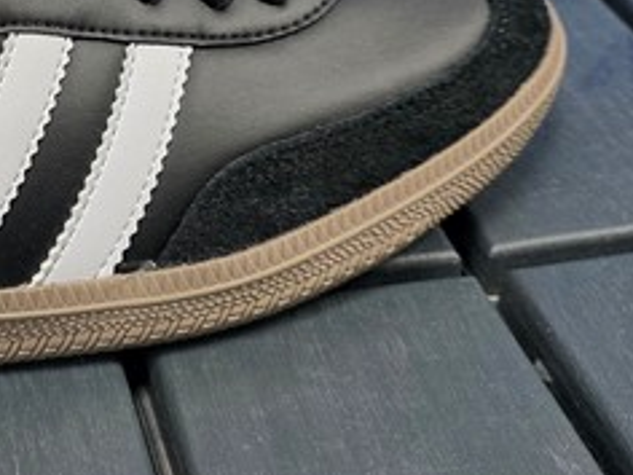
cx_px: -89
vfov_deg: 18.5
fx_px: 1426
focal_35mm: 78
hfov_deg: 23.3
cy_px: 32
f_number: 1.7
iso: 200
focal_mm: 6.3
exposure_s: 1/100
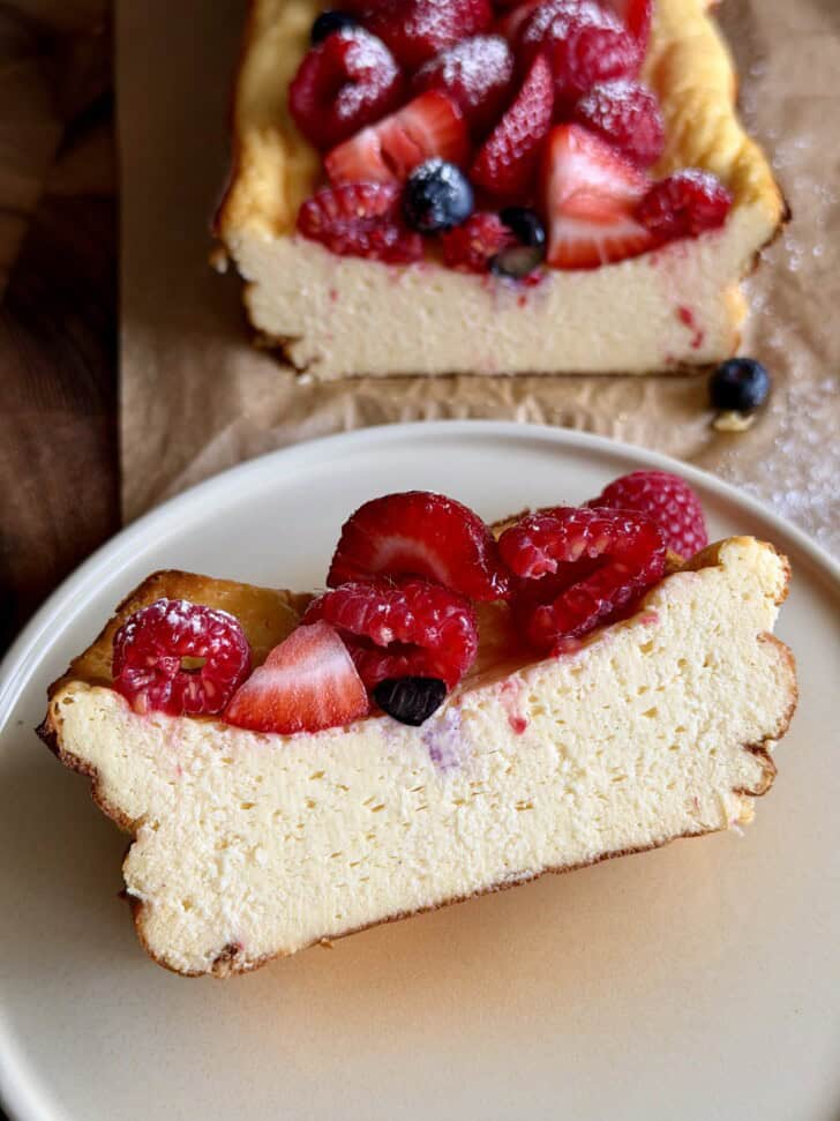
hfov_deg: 30.3
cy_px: 560
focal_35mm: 48
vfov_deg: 39.7
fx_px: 1553
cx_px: 420
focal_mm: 6.8
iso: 50
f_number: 1.8
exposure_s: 1/122
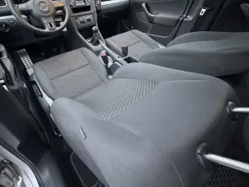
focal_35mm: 17
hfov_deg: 90.5
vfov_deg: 74.4
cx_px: 109
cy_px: 81
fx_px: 122
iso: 1250
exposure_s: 1/40
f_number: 2.2
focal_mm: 2.22
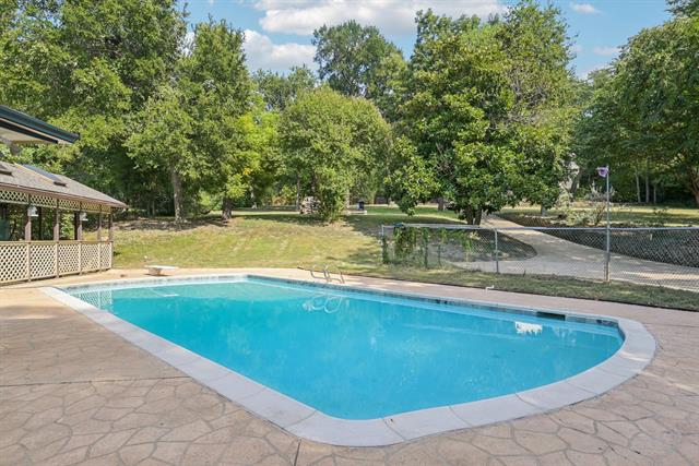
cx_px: 350
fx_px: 418
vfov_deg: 58.4
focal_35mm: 22
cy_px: 233
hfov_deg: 79.9
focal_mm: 21.5
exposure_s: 1/500
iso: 400
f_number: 8
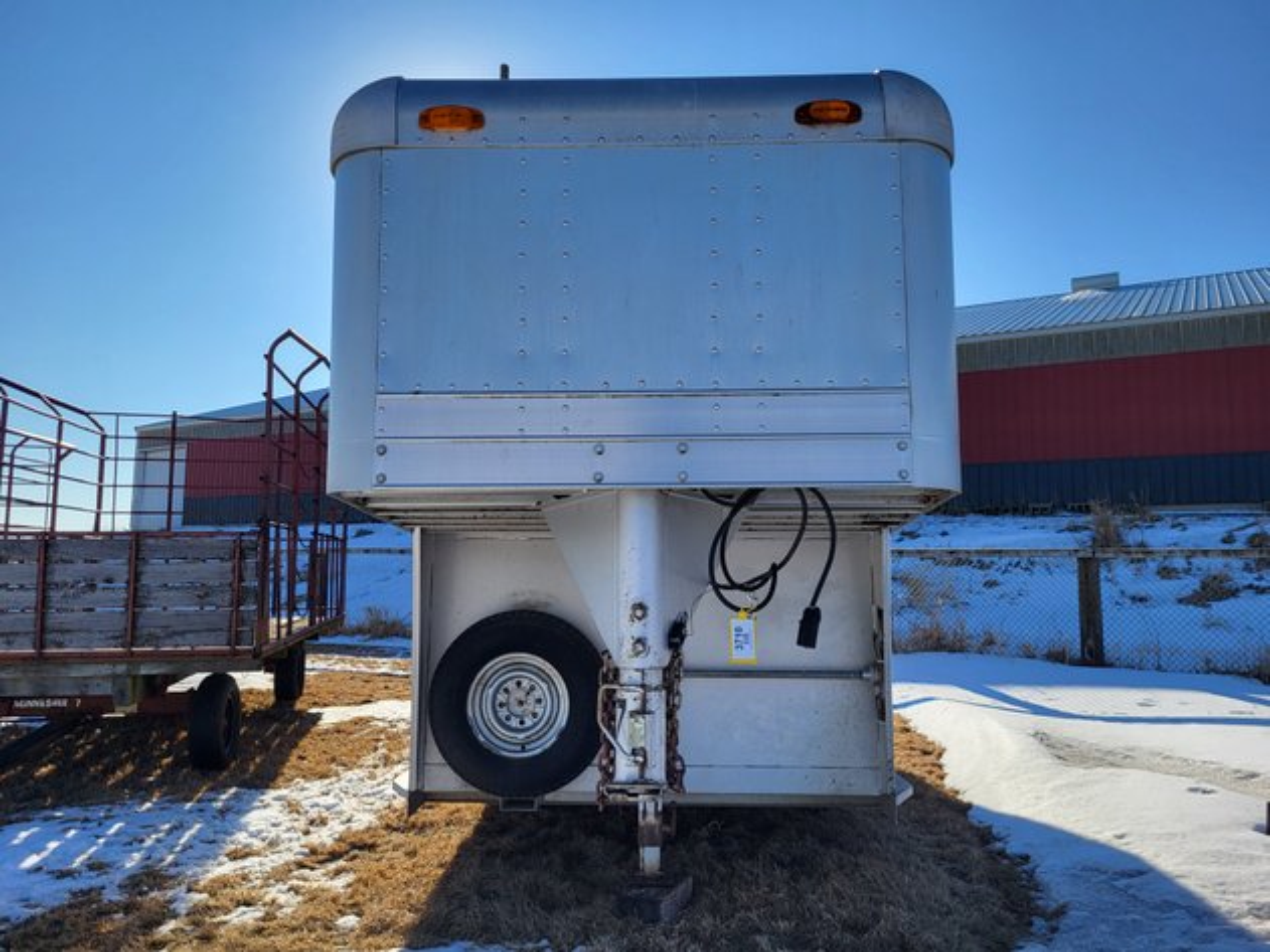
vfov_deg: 53.0
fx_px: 954
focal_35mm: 26
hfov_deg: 67.3
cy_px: 476
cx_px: 635
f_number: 1.8
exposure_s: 1/2851
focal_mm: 5.4
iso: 40
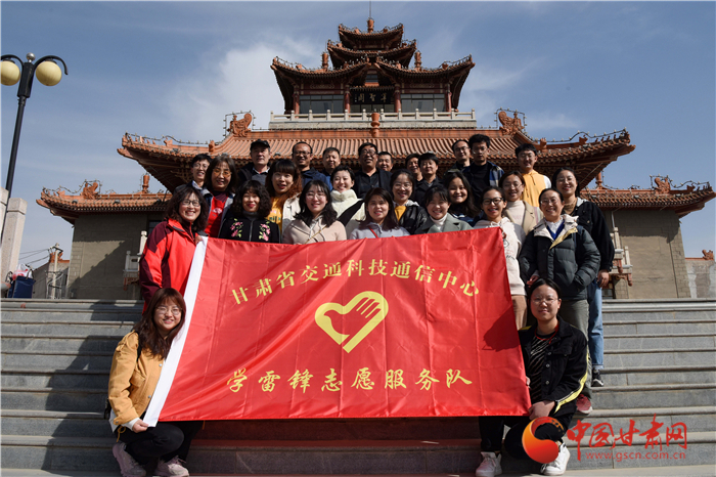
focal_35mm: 24
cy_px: 238
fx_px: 477
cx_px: 358
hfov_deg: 73.8
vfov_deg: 53.1
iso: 400
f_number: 14
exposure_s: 1/800
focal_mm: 24
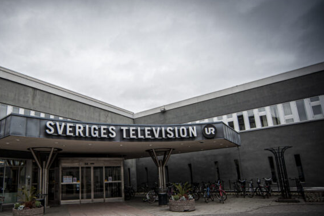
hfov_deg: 74.6
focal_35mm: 23
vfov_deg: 54.5
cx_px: 118
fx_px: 207
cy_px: 135
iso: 400
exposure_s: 1/1250
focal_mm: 18
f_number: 4.5
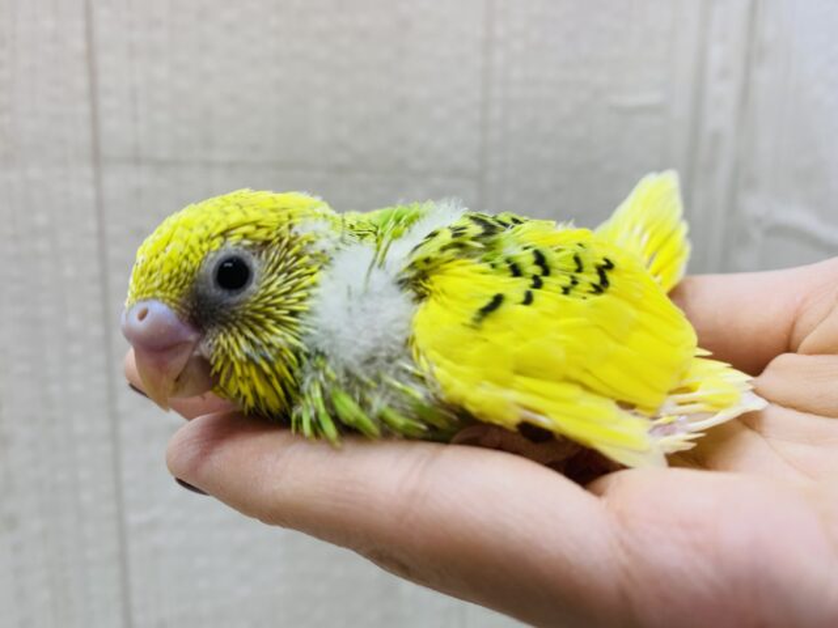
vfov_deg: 54.9
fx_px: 605
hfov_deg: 69.4
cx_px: 419
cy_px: 314
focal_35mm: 25
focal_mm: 4.25
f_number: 1.8
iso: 64
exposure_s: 1/100
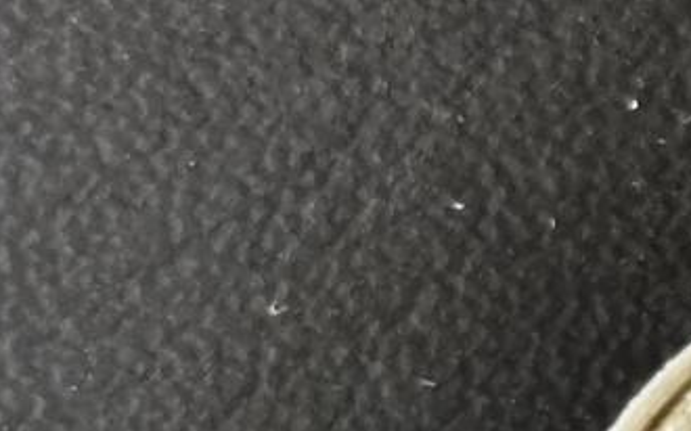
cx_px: 1378
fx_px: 3558
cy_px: 695
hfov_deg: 10.2
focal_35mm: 189
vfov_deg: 6.8
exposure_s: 1/100
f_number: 1.6
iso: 160
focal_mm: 5.56
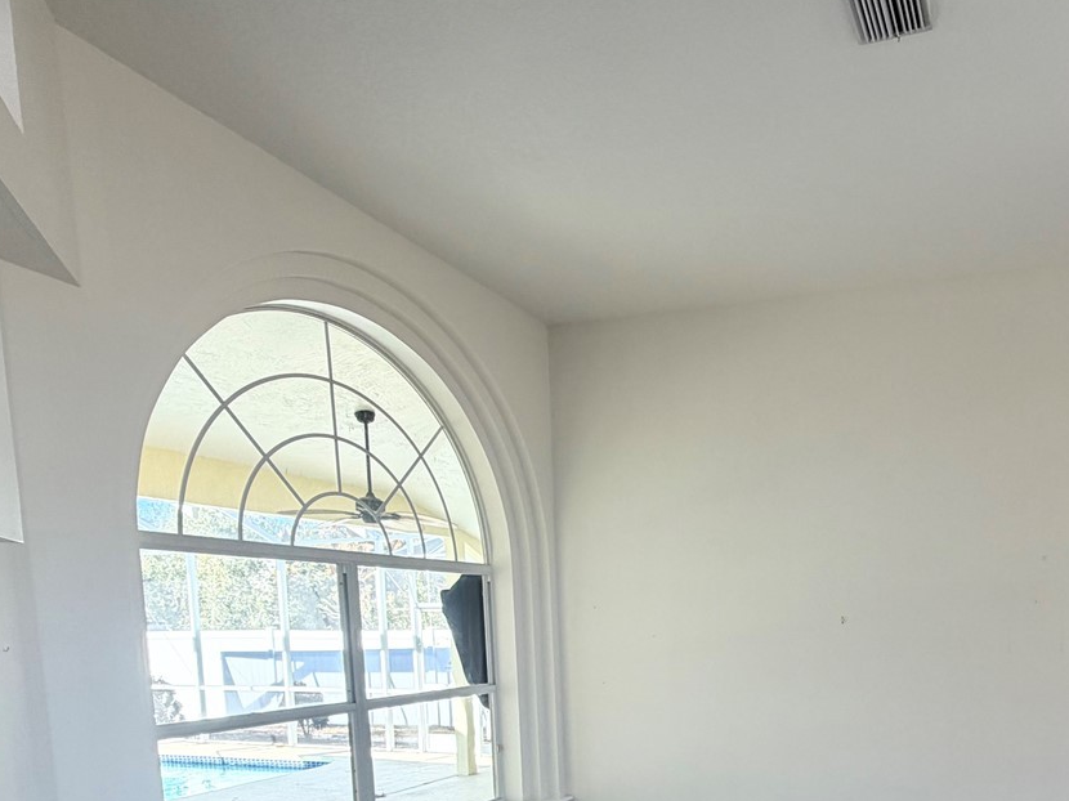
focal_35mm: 27
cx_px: 788
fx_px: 834
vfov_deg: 46.6
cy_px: 713
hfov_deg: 62.0
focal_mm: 2.22
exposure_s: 1/120
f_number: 2.2
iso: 64
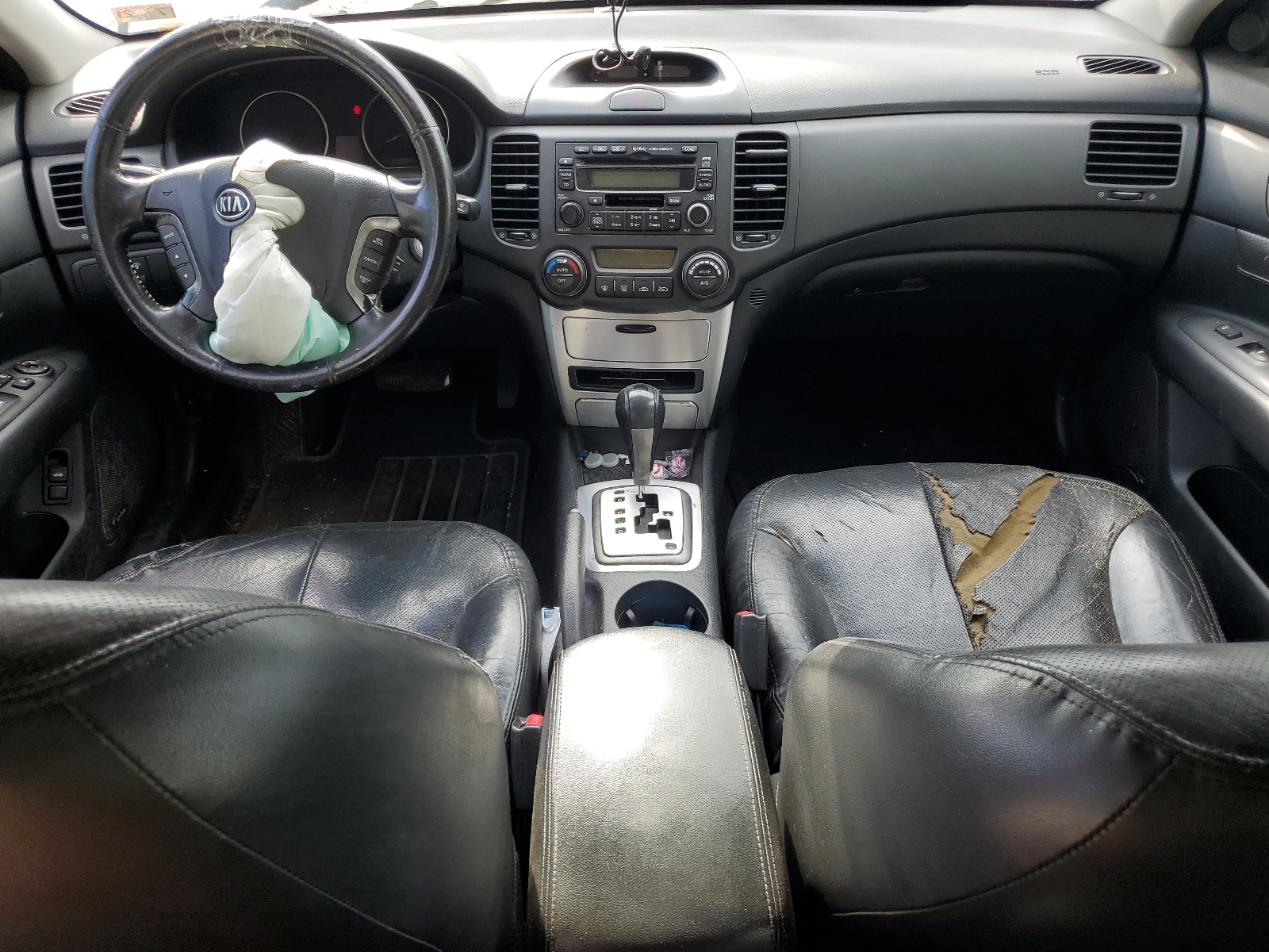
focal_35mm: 26
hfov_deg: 67.3
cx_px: 634
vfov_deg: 53.1
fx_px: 953
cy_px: 476
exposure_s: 1/182
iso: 50
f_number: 1.5
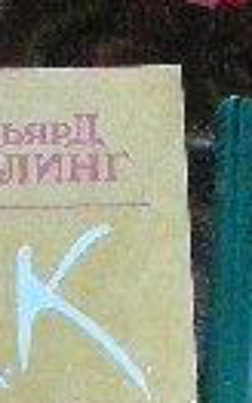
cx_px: 15
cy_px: 191
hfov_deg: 7.2
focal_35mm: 181
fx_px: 1987
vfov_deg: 11.6
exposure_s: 1/15
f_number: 2.8
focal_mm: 5.2
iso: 800
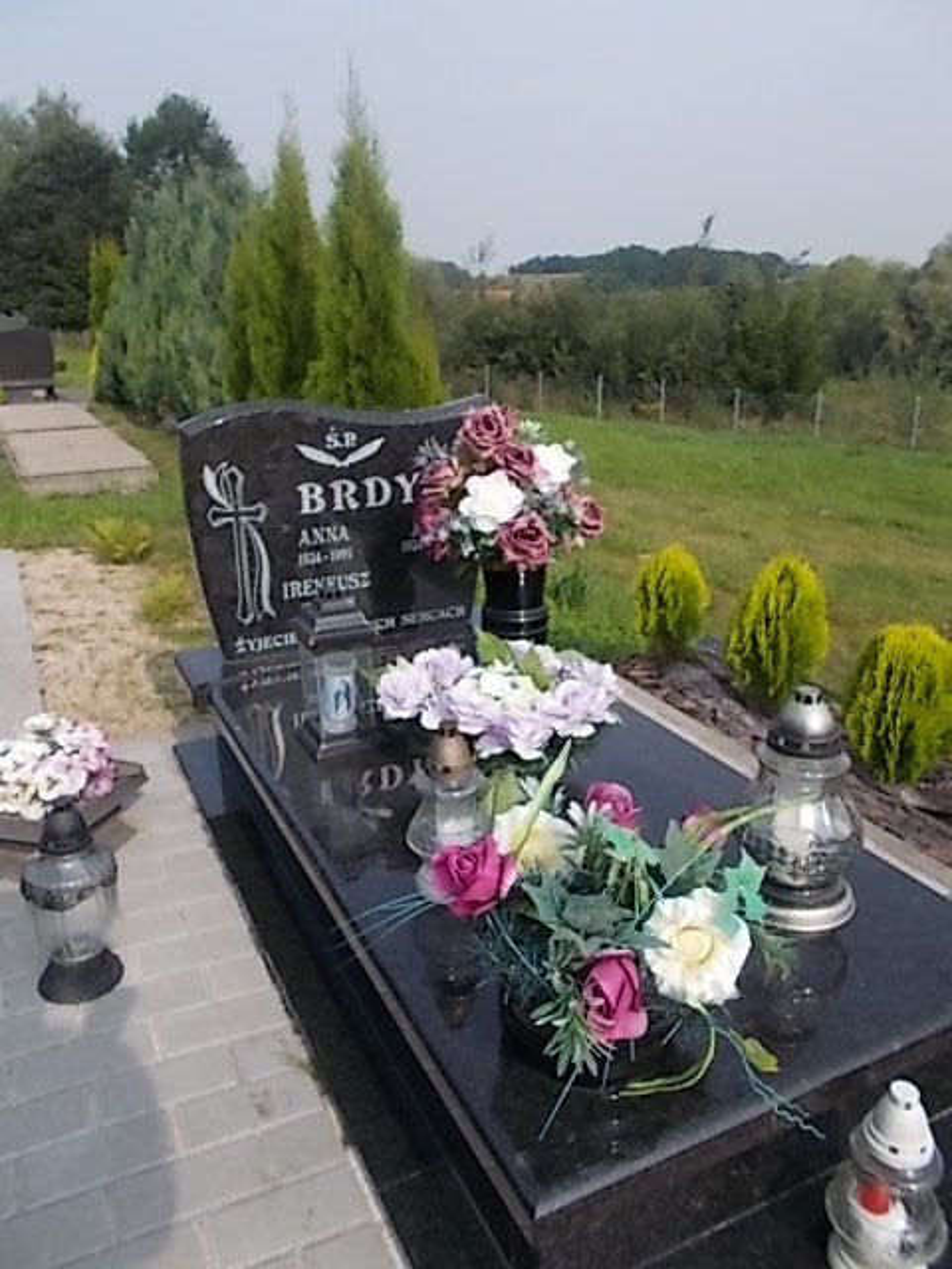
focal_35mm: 26
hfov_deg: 53.1
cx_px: 476
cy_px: 634
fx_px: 953
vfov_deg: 67.3
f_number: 8
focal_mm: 4.6
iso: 80
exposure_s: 1/125
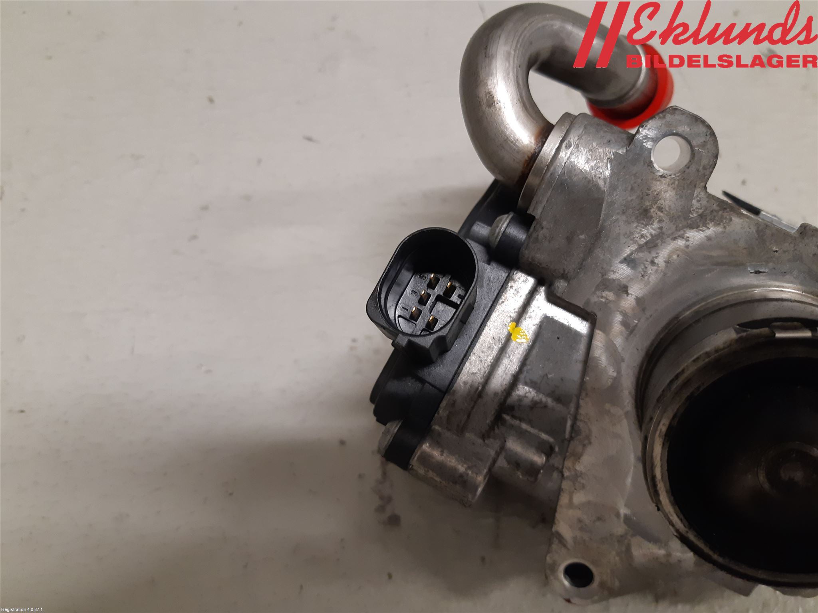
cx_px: 409
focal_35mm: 26
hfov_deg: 67.3
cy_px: 306
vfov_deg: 53.1
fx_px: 614
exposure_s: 1/50
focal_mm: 3.93
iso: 160
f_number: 1.7
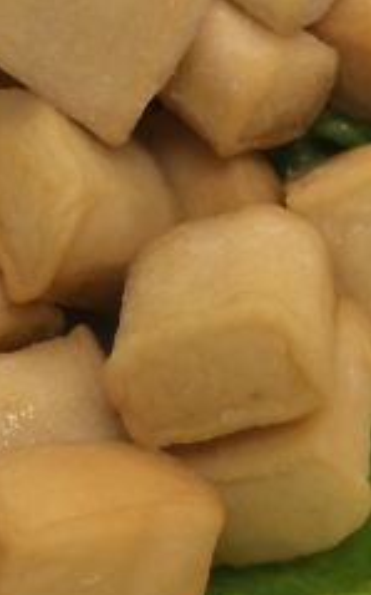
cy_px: 149
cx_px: -9
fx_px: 1459
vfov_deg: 22.8
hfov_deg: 14.2
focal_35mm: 90
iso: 100
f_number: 2.2
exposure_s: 1/33
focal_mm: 4.15
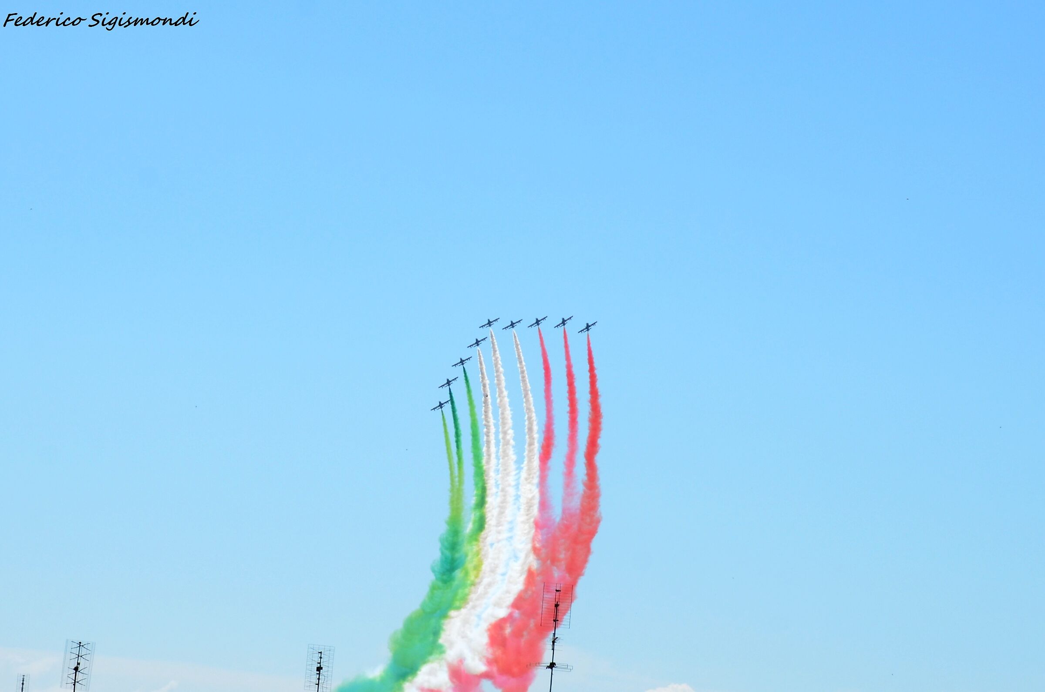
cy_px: 346
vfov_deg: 18.1
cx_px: 522
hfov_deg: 27.0
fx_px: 2173
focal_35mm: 75
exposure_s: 1/640
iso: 400
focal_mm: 50
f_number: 13
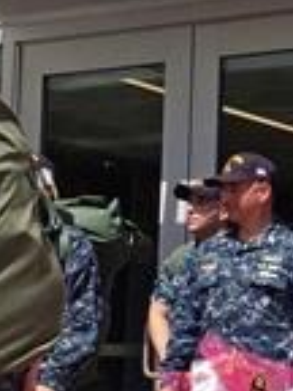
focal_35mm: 131
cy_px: 296
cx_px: 502
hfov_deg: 10.7
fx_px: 1478
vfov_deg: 15.0
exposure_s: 1/2933
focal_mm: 4.15
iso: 32
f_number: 2.2
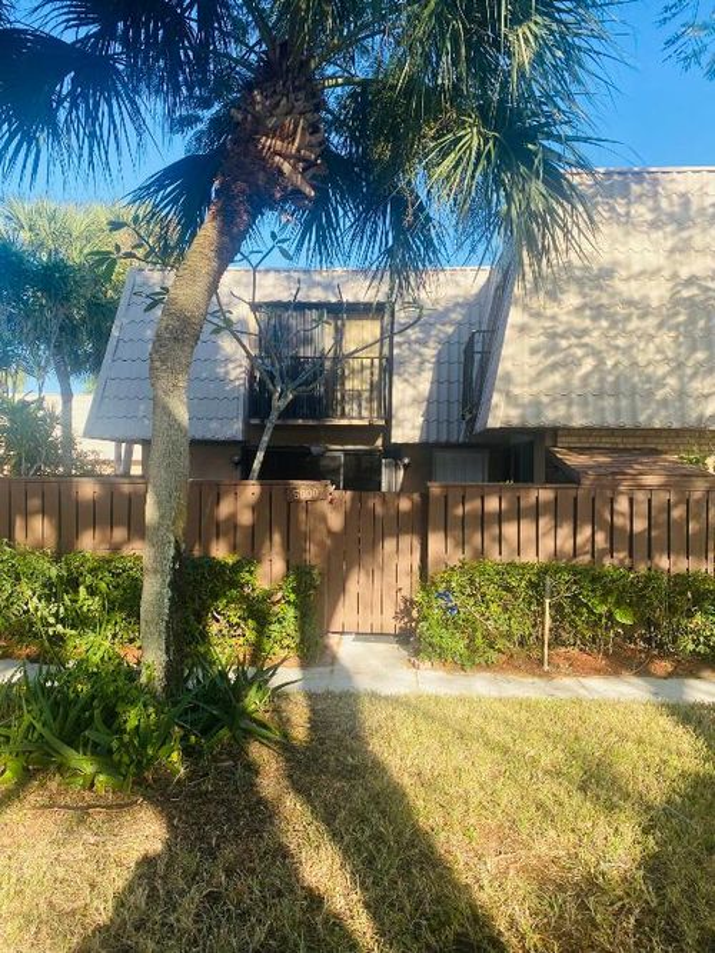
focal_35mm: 26
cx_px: 358
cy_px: 476
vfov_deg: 67.3
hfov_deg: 53.0
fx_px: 716
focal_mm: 4.25
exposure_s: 1/852
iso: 32
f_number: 1.8
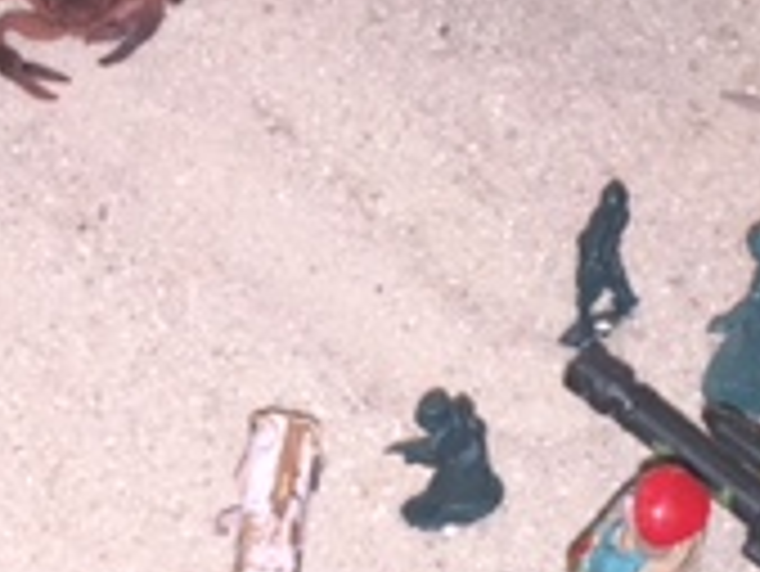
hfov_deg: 17.5
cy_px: 135
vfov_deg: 13.4
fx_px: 2417
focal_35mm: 110
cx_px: 18
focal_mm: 4.15
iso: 80
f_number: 2.2
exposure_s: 1/30
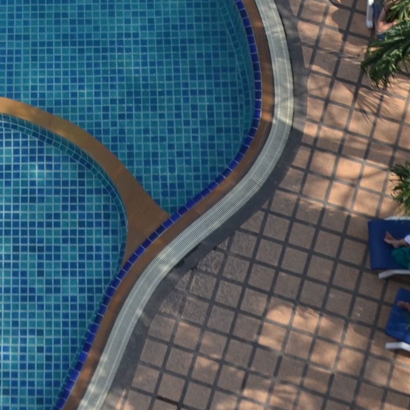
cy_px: -304
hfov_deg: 12.5
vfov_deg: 12.0
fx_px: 1809
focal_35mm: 135
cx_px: -119
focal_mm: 18
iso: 100
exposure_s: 1/200
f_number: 7.1
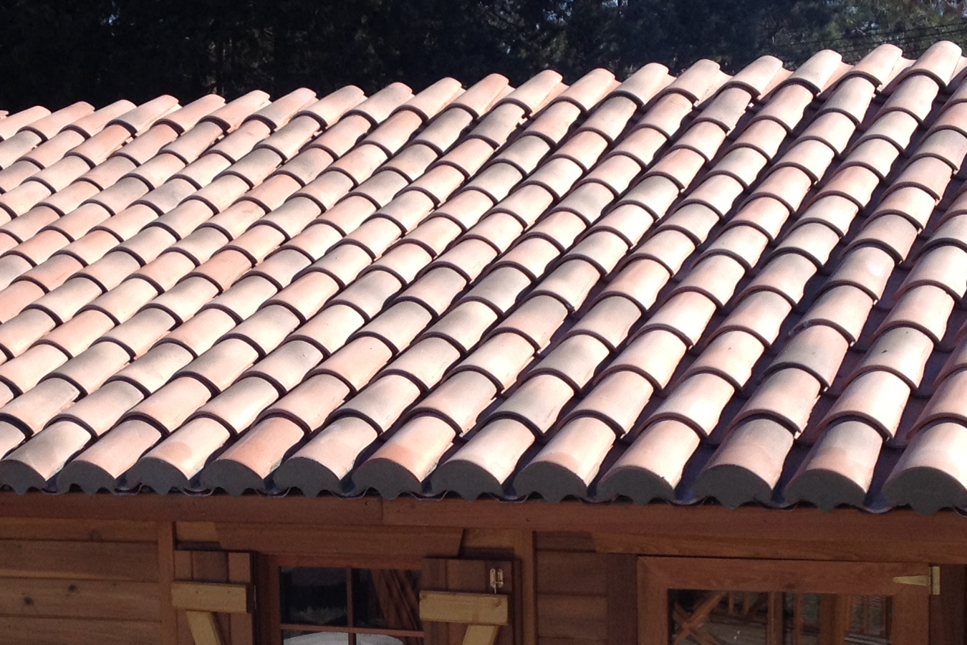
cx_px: 387
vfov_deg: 15.4
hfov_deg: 23.1
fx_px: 2364
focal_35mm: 88
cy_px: 544
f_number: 2.4
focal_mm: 4.28
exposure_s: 1/1255
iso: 50
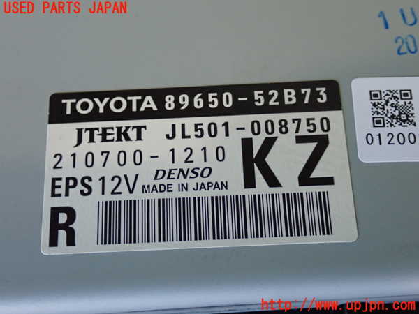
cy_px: 157
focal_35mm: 58
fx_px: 702
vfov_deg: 25.2
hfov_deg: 33.2
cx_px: 210
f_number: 3.5
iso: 400
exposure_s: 1/60
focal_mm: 10.35
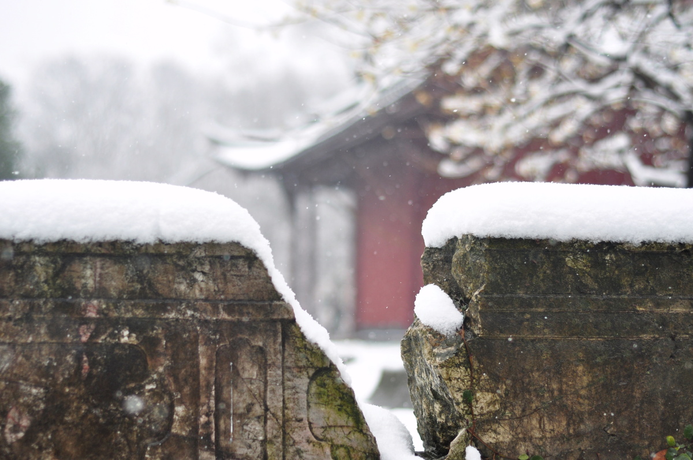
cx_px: 346
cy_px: 230
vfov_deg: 18.1
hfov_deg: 27.0
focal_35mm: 75
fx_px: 1442
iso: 400
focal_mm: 50
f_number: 2.5
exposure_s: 1/800
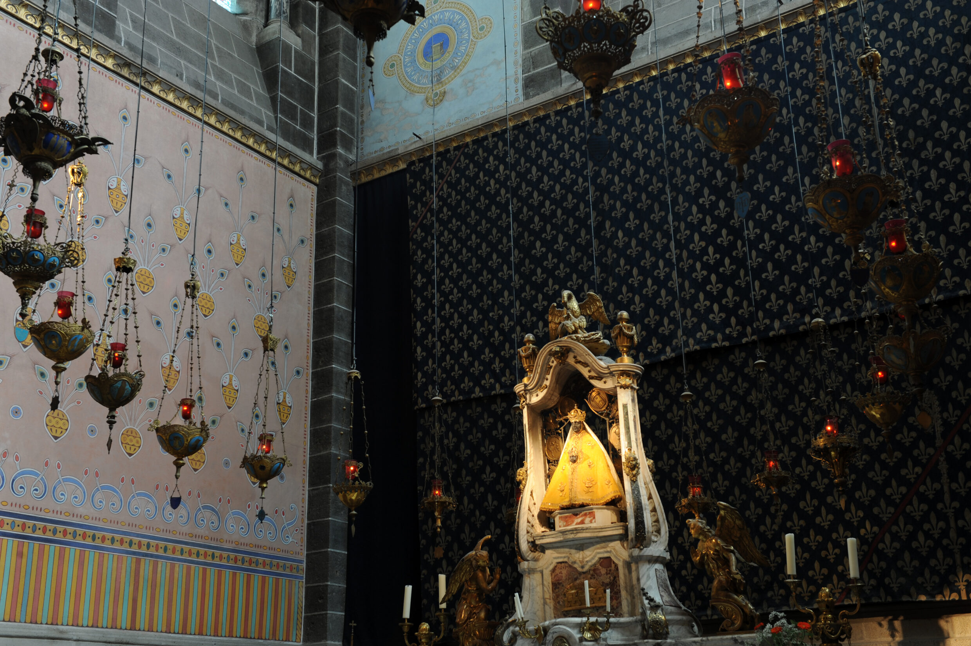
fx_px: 1186
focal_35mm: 44
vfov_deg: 30.5
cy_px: 323
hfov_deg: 44.5
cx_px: 486
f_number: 9
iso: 200
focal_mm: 44
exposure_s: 1.3
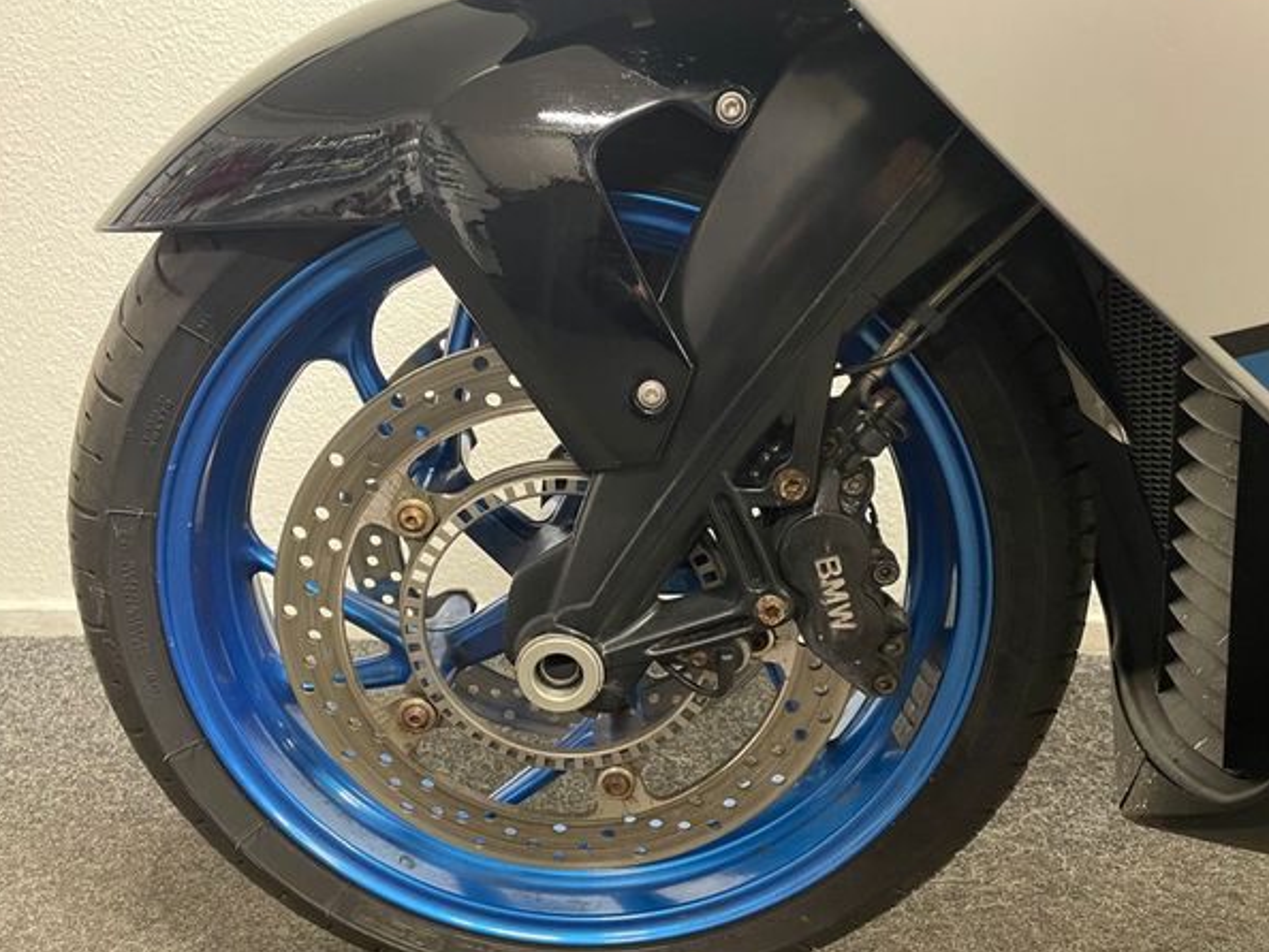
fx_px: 1027
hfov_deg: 63.3
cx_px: 588
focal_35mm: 28
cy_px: 478
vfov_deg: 49.8
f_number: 1.6
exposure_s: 1/25
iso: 500
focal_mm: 4.2
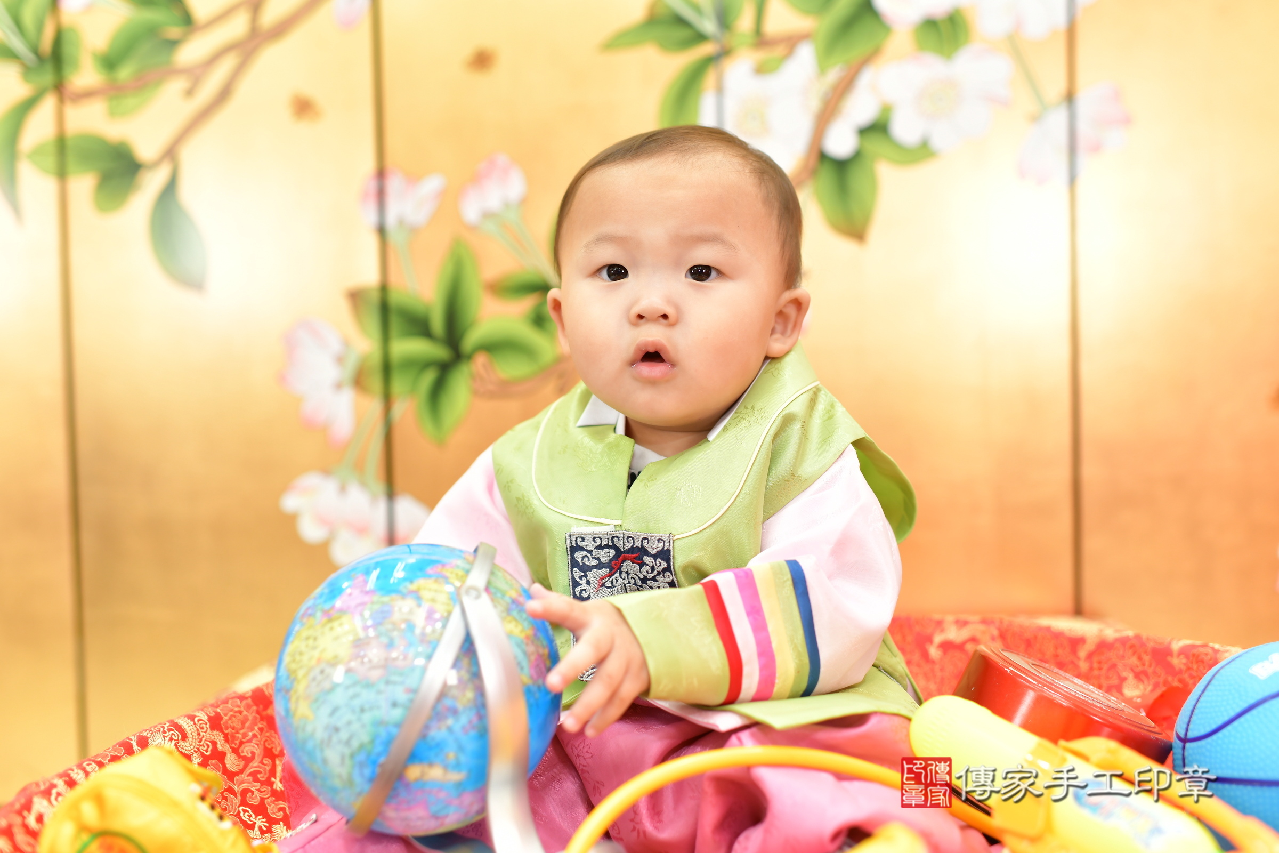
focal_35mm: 35
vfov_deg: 37.9
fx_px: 1243
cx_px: 640
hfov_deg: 54.4
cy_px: 426
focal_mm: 35
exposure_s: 1/200
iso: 400
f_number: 2.8
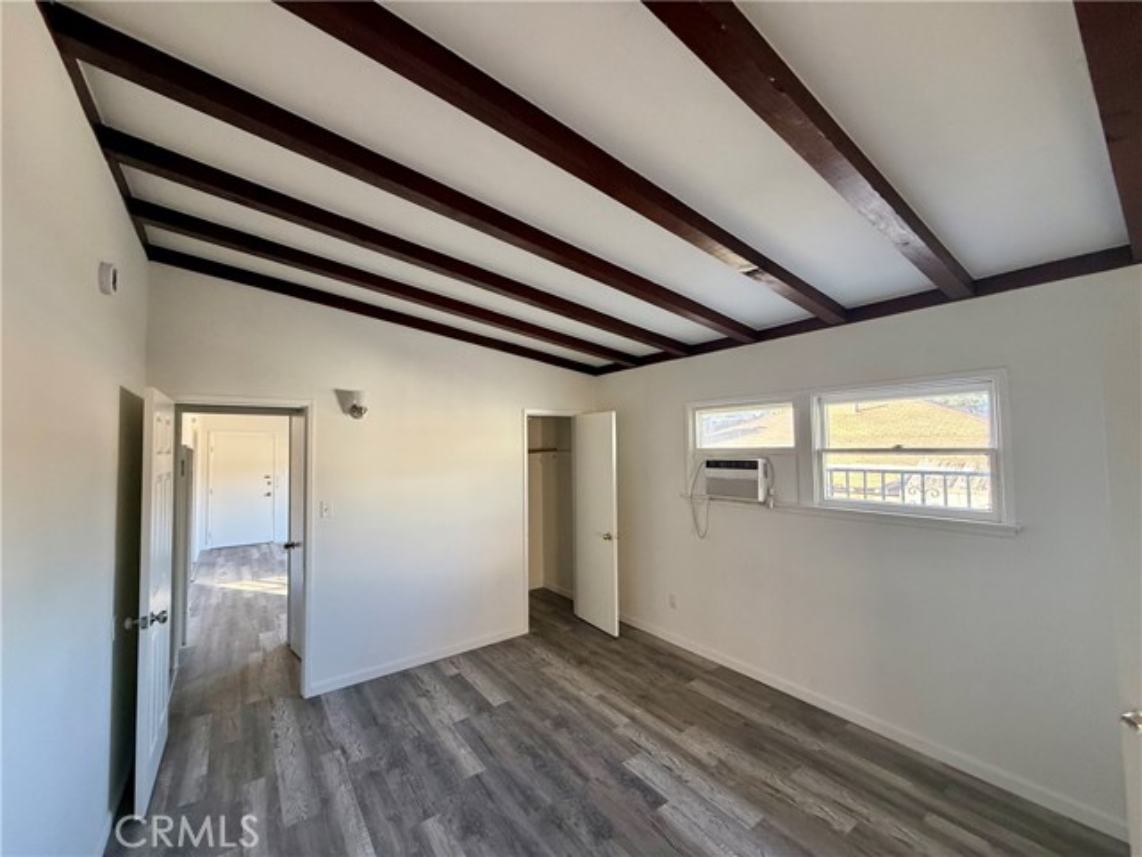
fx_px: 462
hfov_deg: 102.1
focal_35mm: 14
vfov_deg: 85.7
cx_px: 571
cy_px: 428
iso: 250
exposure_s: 1/99
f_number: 2.2
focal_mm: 2.22
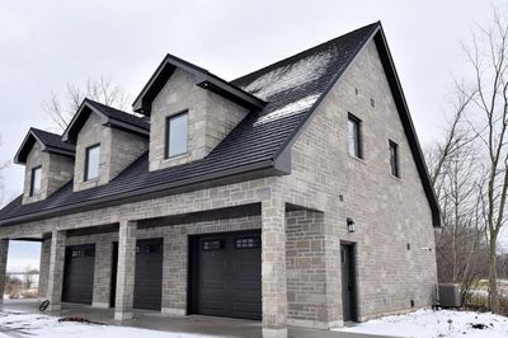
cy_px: 190
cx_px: 245
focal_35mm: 25
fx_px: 352
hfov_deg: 71.5
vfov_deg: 51.1
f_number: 11
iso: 500
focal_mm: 20
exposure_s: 1/500
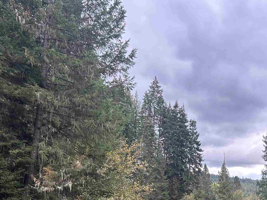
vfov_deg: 27.5
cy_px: 181
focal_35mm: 51
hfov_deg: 36.7
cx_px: 198
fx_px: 393
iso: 50
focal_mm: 5.7
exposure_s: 1/452
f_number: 1.5
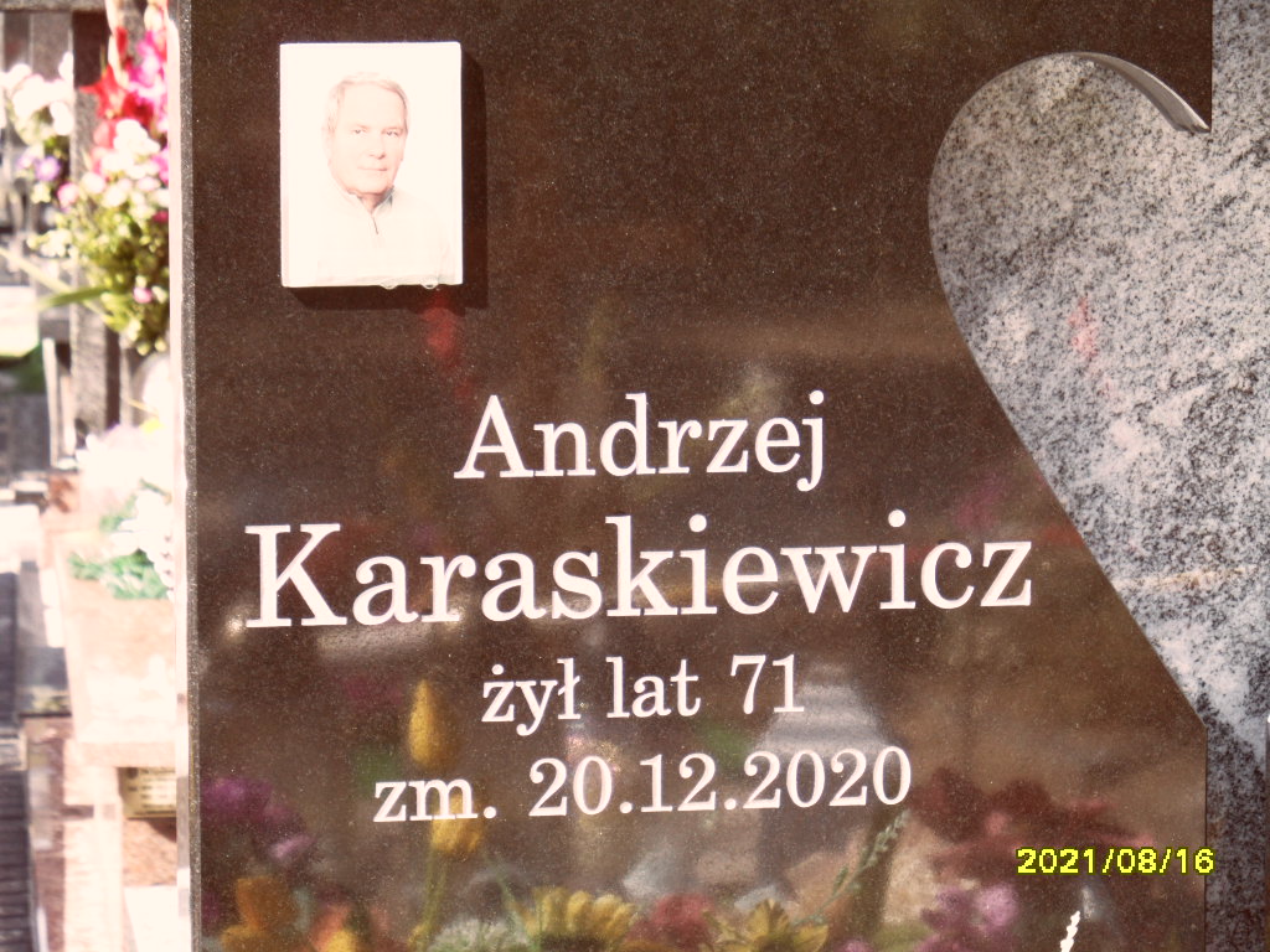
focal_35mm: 150
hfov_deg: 13.2
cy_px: 476
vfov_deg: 9.9
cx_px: 635
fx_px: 5503
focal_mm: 24.6
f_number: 4.4
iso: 100
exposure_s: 1/125
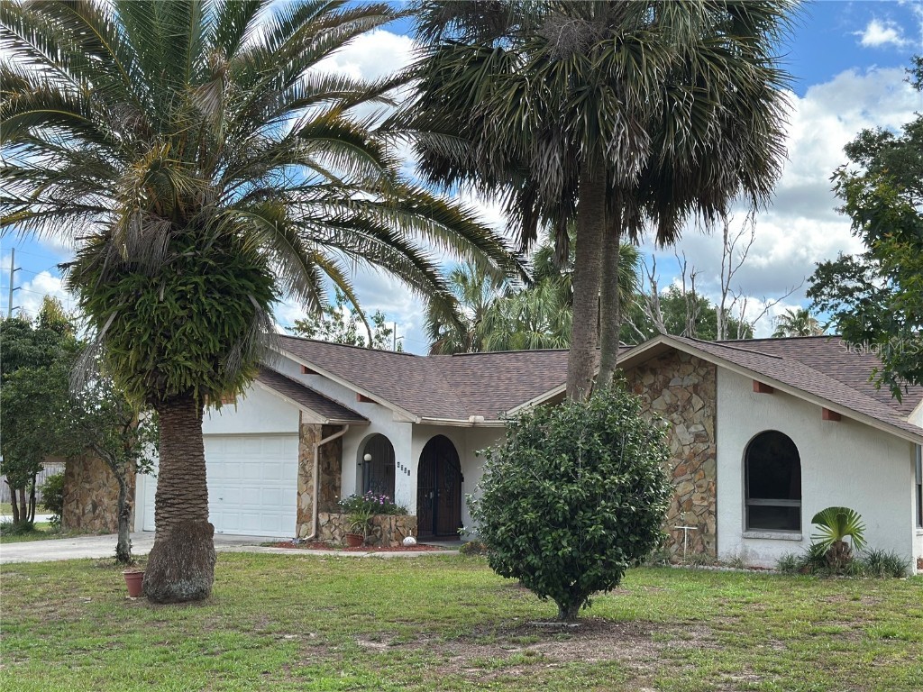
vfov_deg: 30.3
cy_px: 346
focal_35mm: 48
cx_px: 462
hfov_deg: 39.7
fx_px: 1280
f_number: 1.78
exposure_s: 1/1848
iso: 80
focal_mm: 6.86
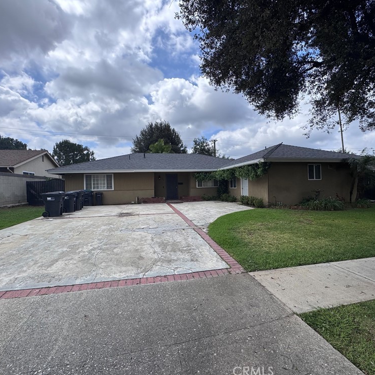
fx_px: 208
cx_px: 196
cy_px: 185
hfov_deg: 83.9
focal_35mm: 17
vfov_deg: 84.0
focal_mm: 2.22
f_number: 2.2
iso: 50
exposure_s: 1/2674
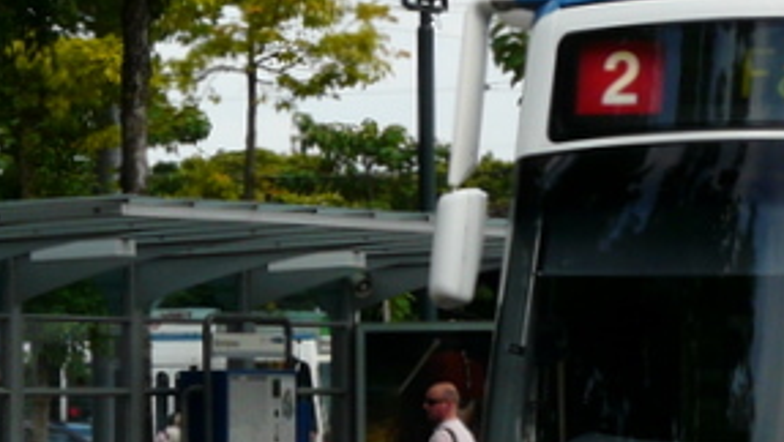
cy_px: 297
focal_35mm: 277
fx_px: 5763
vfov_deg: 4.4
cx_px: 1349
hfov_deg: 7.6
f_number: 5.6
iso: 100
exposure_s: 1/200
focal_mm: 12
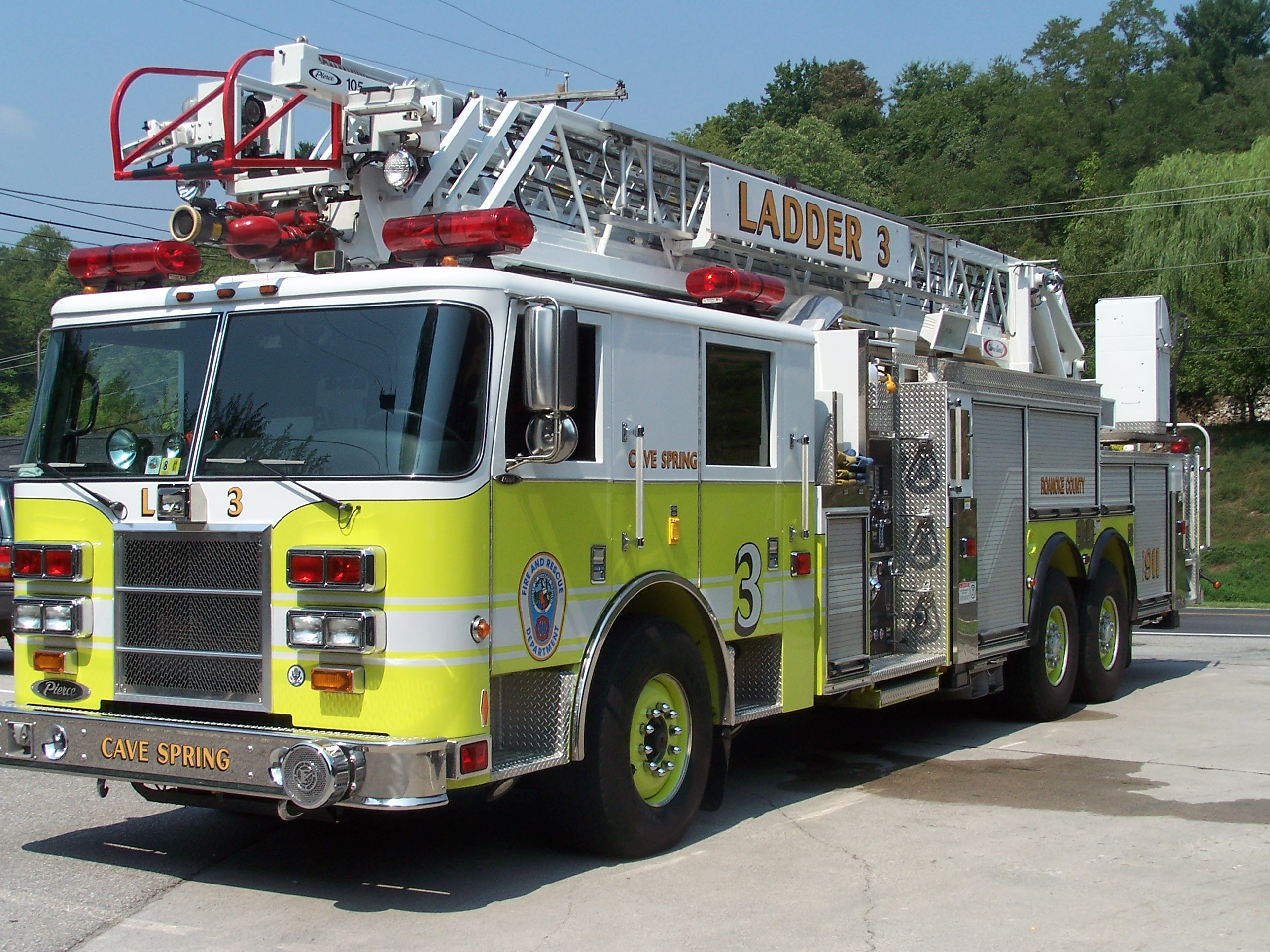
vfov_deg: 28.6
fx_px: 1871
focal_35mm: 51
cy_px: 476
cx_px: 635
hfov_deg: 37.5
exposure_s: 1/750
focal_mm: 8.5
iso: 80
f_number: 4.5
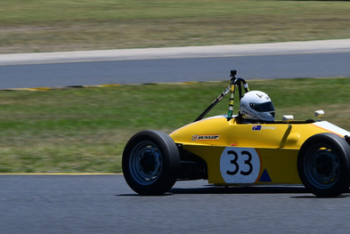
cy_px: 5
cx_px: 344
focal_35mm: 366
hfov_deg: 5.6
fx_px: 3562
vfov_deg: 3.8
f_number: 11
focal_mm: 120
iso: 160
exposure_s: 1/320
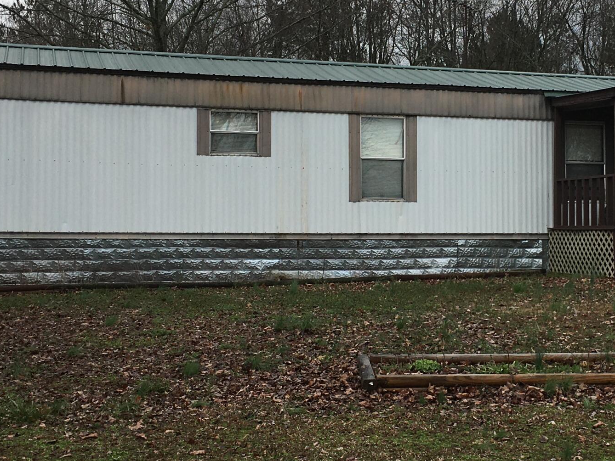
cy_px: 213
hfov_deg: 29.4
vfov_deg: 22.6
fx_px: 1155
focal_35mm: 65
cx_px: 457
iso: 25
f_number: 2.2
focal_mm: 4.15
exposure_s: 1/1570
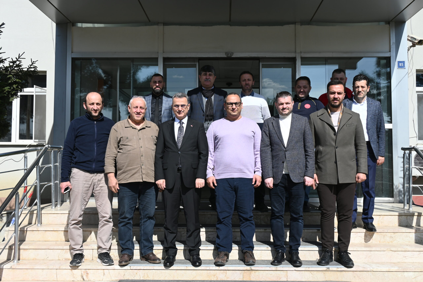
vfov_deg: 34.2
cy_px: 141
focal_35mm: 39
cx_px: 212
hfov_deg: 49.6
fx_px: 458
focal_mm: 26
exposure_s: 1/400
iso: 100
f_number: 7.1
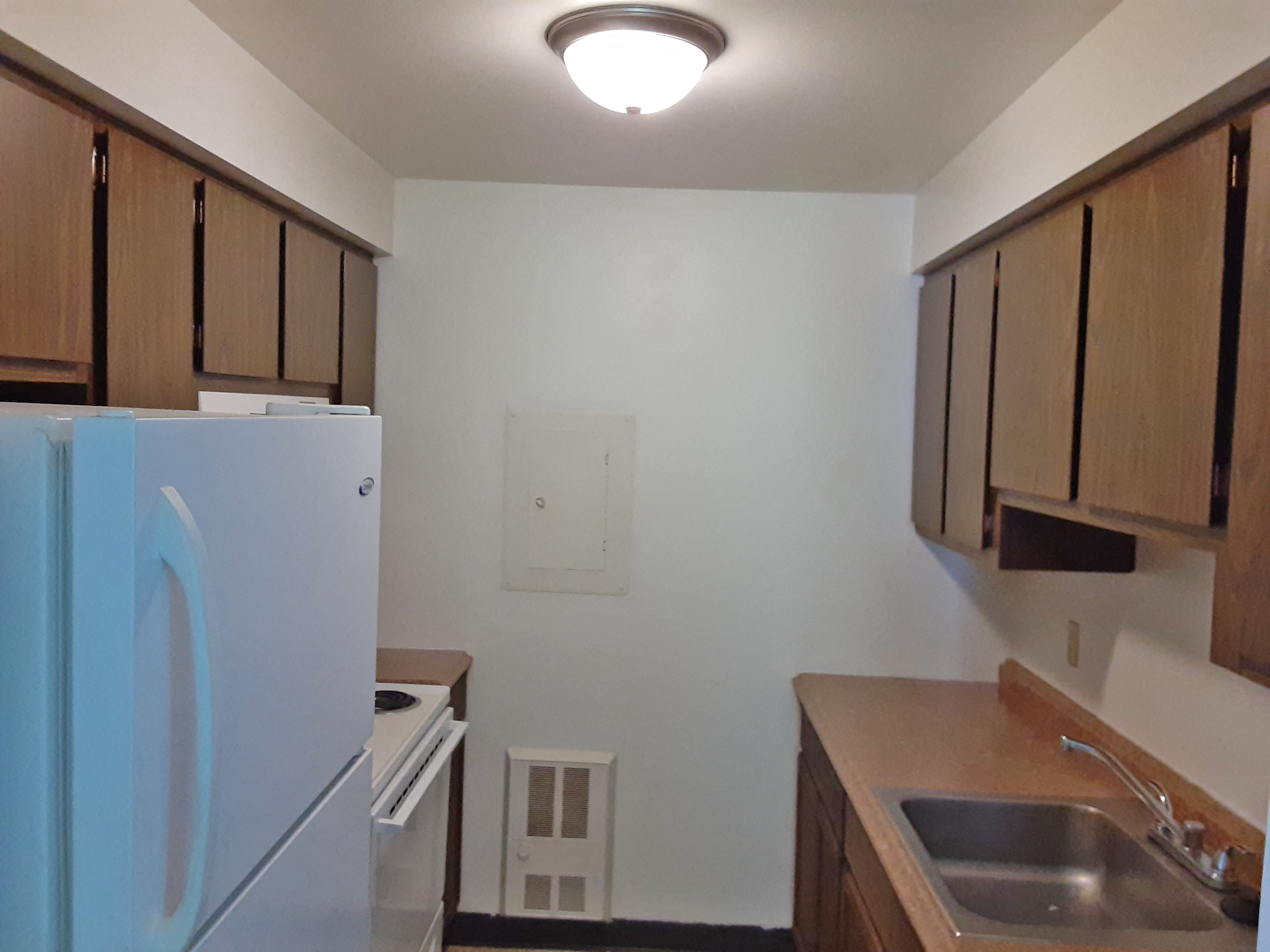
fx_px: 991
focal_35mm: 27
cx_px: 635
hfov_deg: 65.3
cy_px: 476
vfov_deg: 51.4
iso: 200
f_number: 1.9
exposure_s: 1/40
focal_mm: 2.91
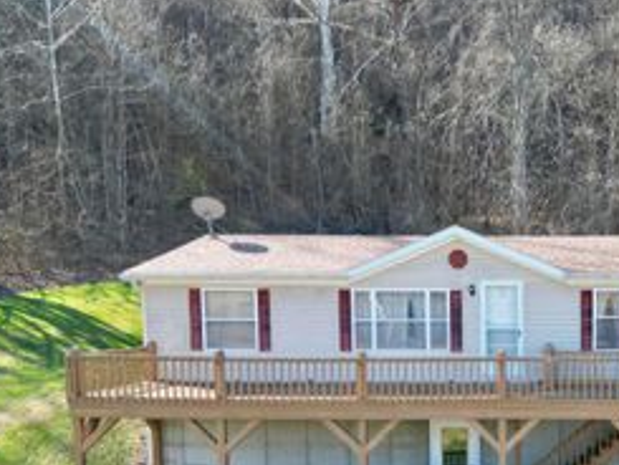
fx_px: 877
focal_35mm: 49
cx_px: 556
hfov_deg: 36.5
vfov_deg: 29.0
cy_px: 378
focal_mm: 6.72
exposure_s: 1/500
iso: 130
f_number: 1.7
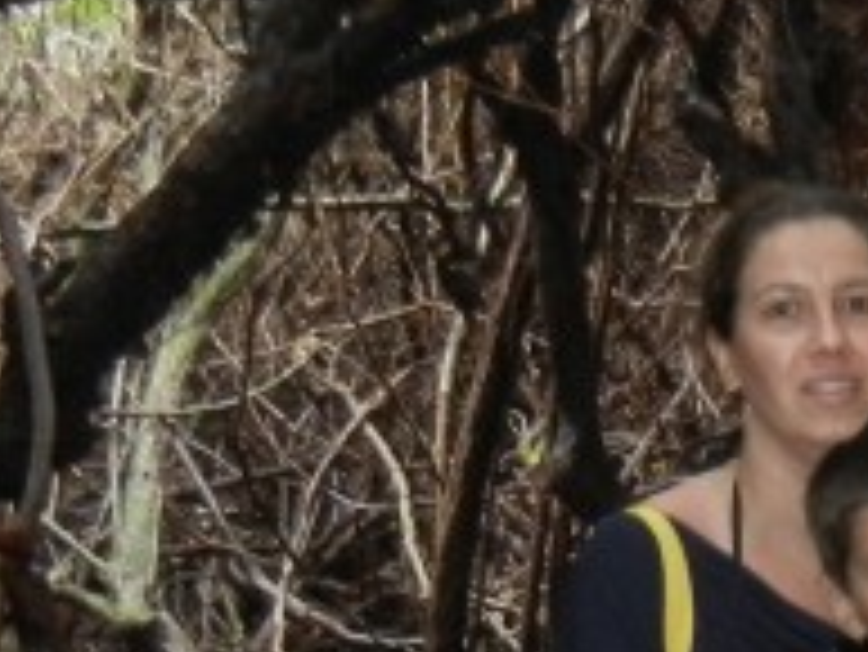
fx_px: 3989
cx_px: 1079
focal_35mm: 159
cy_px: 895
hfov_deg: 12.1
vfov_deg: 9.2
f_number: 3.5
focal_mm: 5.4
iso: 400
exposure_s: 1/2
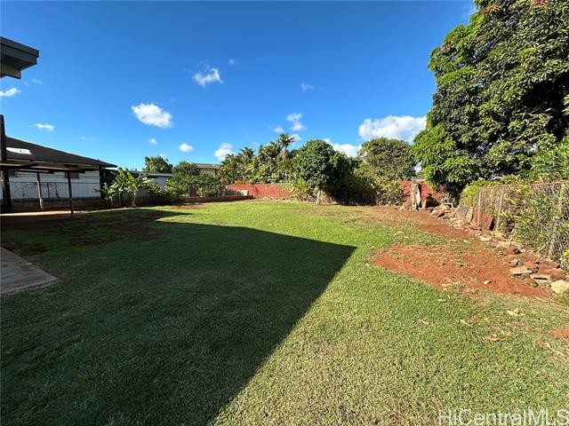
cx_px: 284
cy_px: 213
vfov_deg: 85.7
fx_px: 230
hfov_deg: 102.1
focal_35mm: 14
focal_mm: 2.22
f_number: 2.2
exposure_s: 1/997
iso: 40
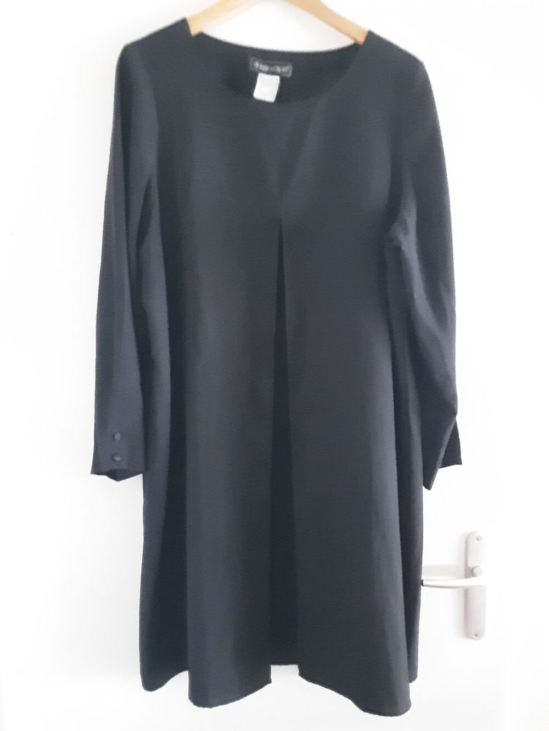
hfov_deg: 51.4
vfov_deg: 65.3
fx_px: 571
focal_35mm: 27
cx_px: 274
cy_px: 366
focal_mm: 2.91
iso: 1000
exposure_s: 1/10
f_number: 1.9
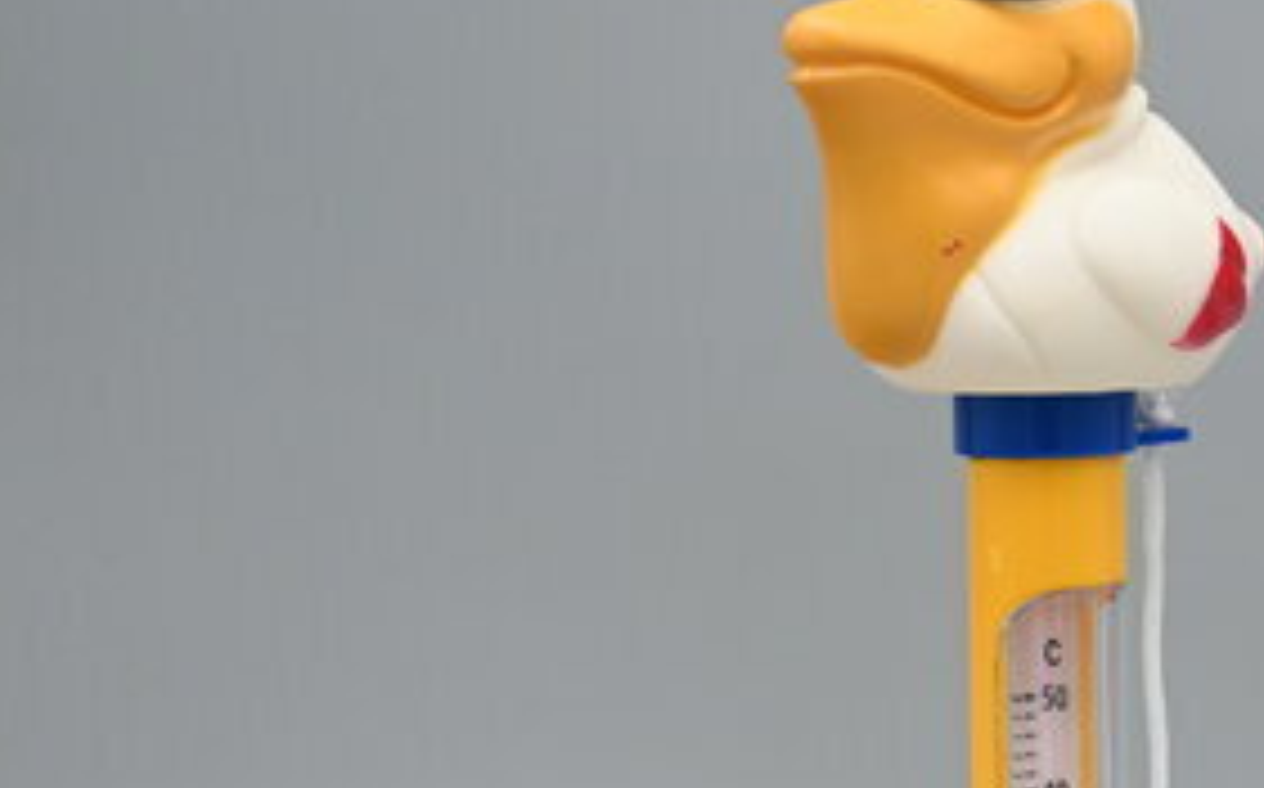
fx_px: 3889
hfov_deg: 18.2
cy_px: 678
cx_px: 1066
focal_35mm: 113
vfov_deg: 11.5
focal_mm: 34
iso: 1000
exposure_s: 1/125
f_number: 5
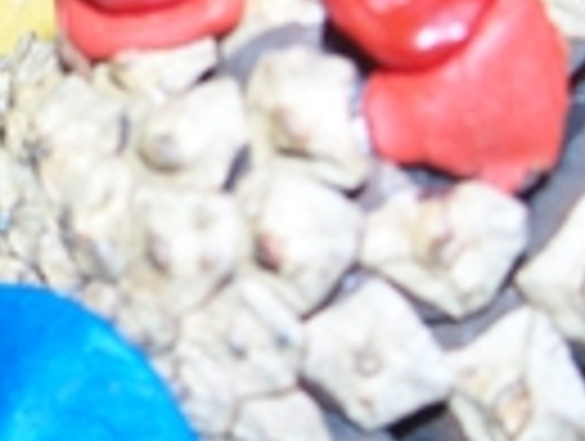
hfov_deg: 14.9
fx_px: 2167
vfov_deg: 11.6
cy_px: 234
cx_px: -104
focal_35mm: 128
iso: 80
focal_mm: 7.8
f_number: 2.8
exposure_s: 1/60
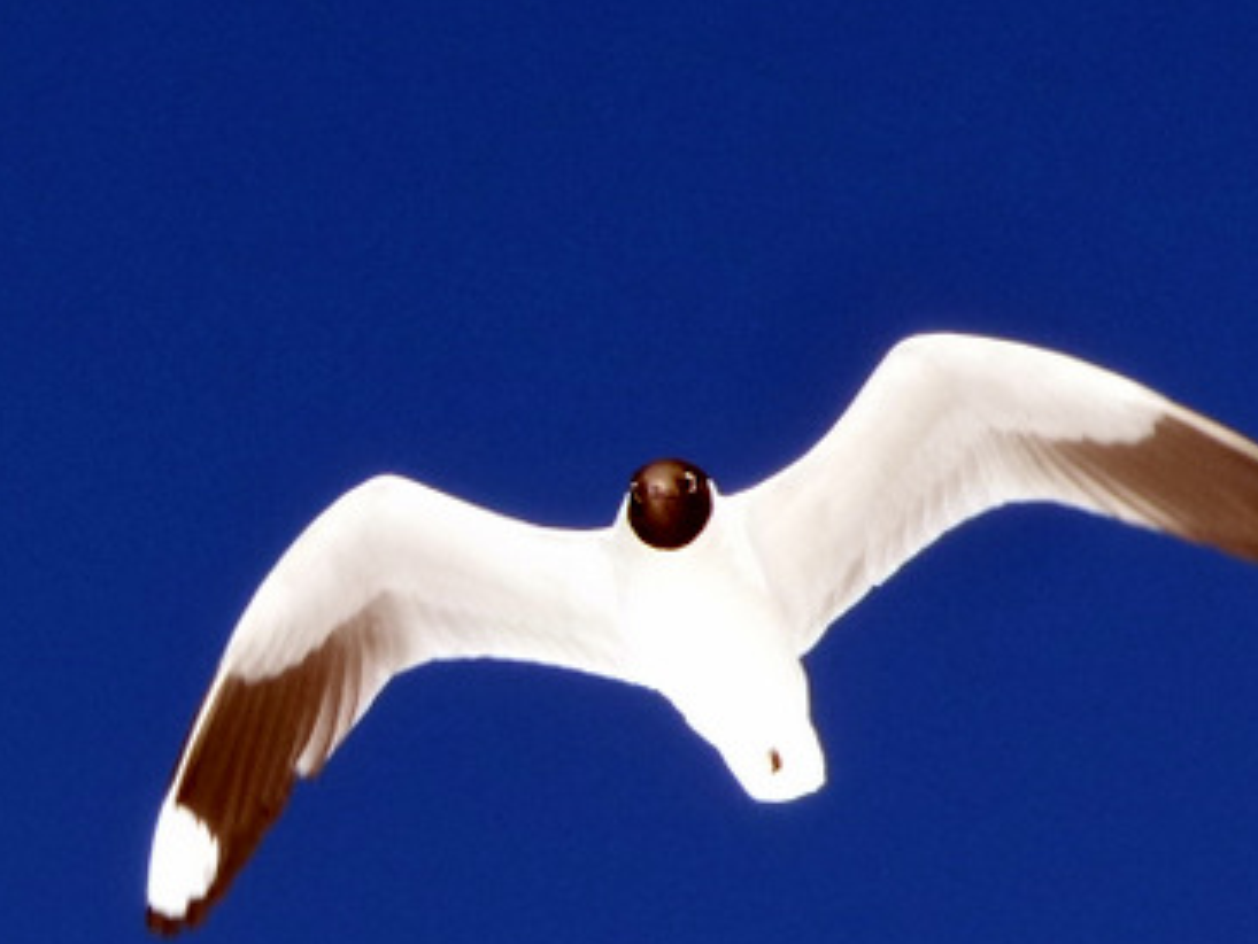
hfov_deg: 4.7
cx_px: 365
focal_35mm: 421
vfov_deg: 3.5
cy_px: 692
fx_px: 15305
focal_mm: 20.96
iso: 100
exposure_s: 1/320
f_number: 5.1
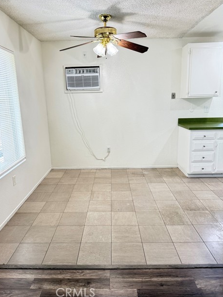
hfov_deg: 54.9
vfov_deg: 69.4
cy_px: 145
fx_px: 215
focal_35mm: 25
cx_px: 110
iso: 250
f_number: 1.78
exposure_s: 1/120
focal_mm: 6.76
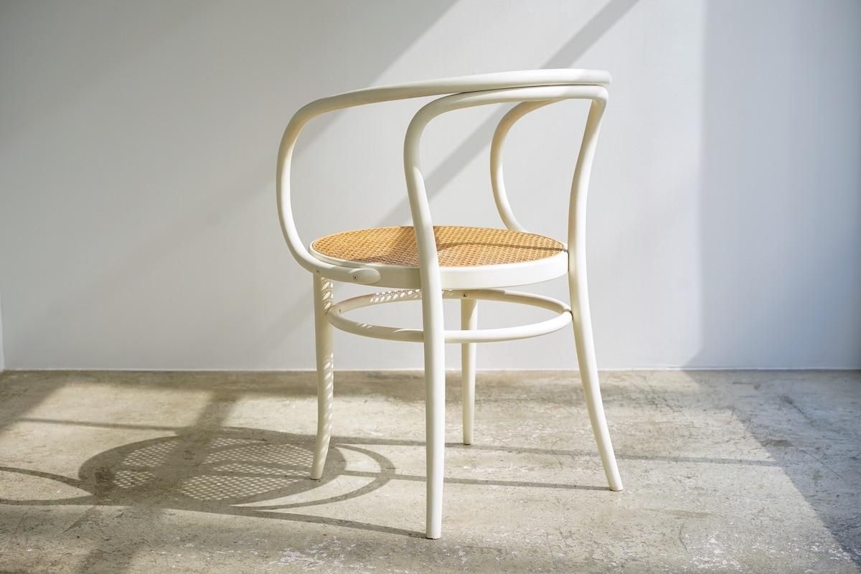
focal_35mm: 55
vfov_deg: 24.6
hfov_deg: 36.2
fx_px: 1315
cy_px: 287
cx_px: 430
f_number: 5
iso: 250
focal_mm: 55
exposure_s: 1/100
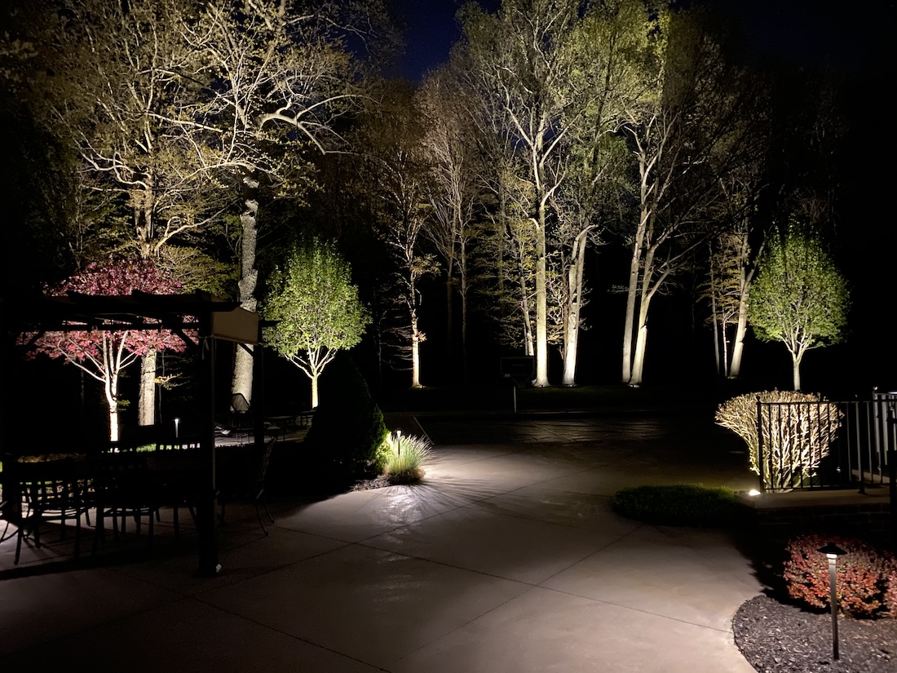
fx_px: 674
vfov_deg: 53.1
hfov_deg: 67.3
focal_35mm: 26
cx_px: 448
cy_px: 336
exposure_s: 1/2
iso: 800
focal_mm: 4.25
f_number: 1.8
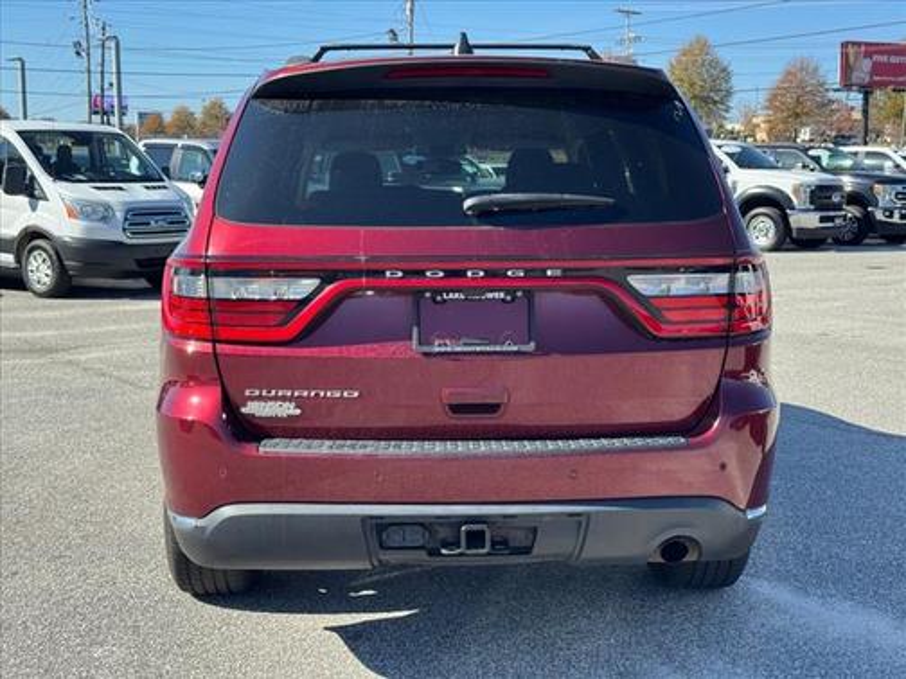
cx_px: 453
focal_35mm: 48
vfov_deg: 30.3
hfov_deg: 39.7
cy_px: 340
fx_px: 1256
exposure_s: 1/1458
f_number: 1.78
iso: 64
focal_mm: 6.76
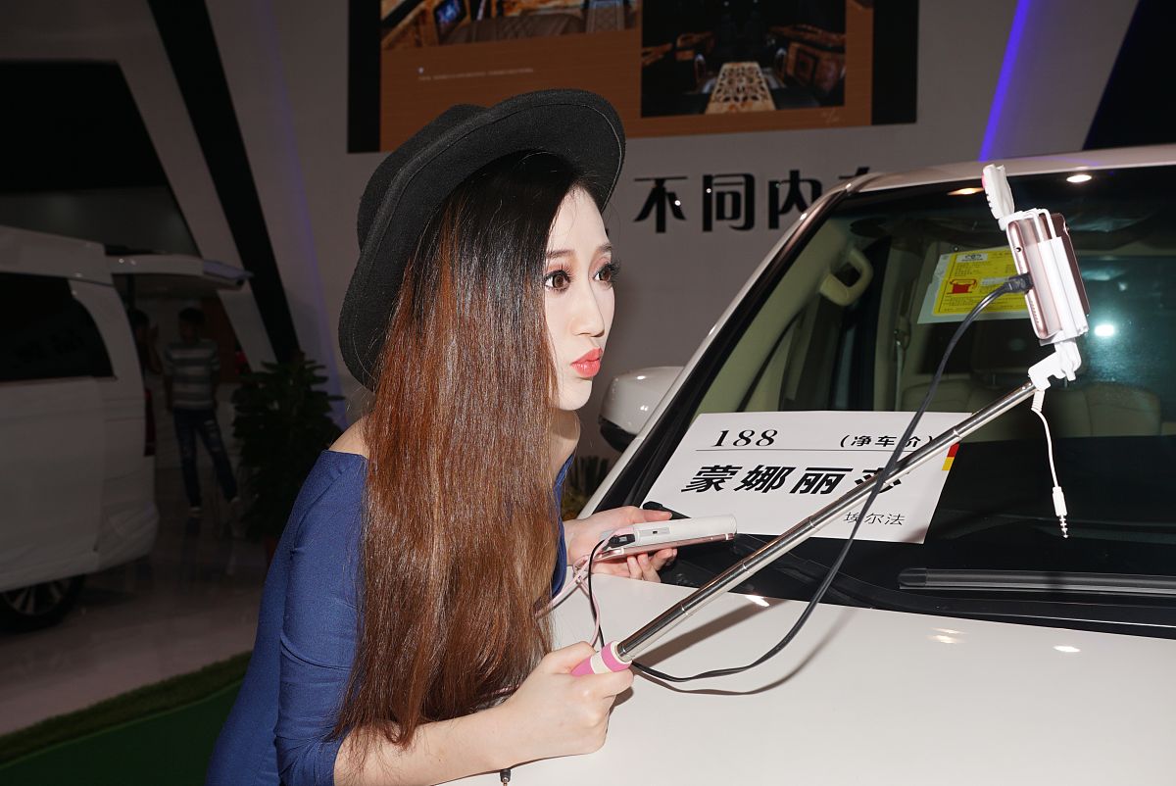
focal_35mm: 39
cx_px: 588
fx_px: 1275
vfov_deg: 34.3
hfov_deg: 49.5
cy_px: 393
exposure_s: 1/100
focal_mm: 26
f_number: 6.3
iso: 100
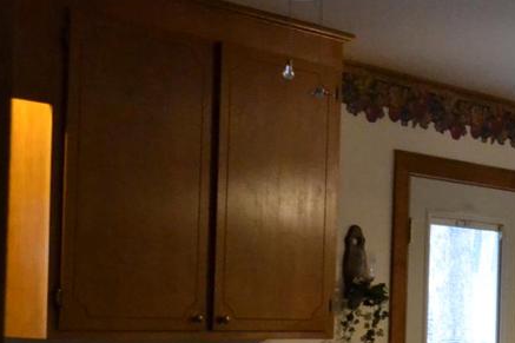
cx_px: 559
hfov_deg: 21.7
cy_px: 311
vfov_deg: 15.2
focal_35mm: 89
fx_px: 1273
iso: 3200
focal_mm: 18
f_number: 3.5
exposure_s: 1/60
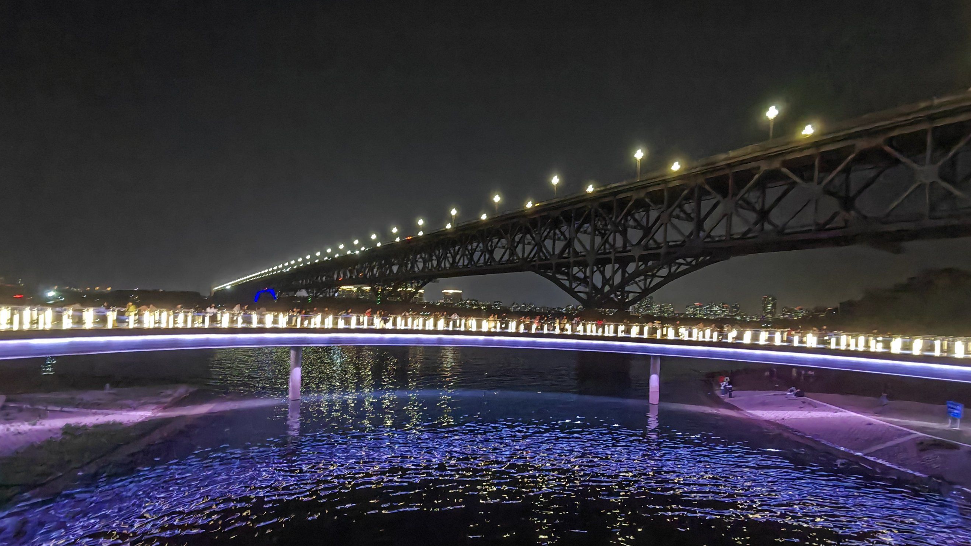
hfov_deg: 95.9
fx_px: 438
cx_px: 475
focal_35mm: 17
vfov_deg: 63.5
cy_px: 318
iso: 1250
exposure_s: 1/12.5
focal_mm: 2.35
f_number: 2.2
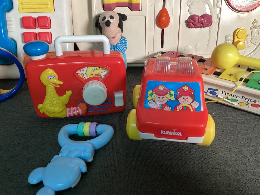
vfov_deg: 45.4
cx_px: 130
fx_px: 233
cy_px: 98
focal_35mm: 31
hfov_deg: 58.3
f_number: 2.4
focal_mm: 3.3
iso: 250
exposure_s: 1/60
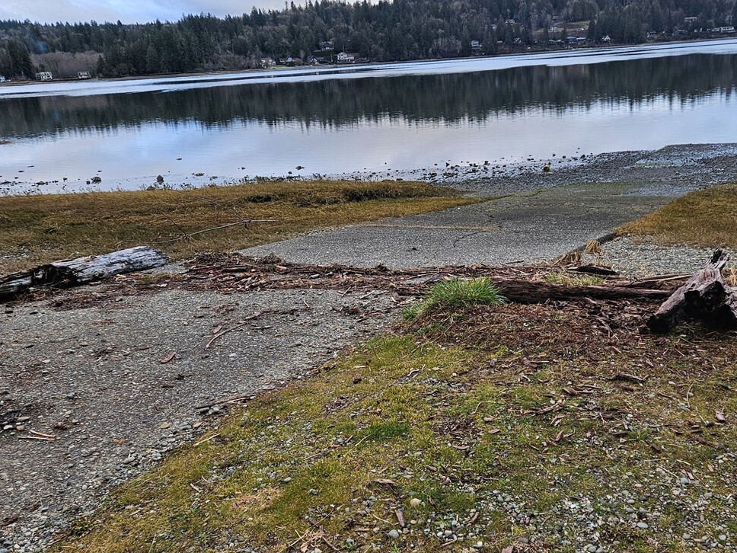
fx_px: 809
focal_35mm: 38
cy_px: 288
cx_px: 474
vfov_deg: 37.7
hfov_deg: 48.4
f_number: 1.8
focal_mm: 5.4
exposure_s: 1/180
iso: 64
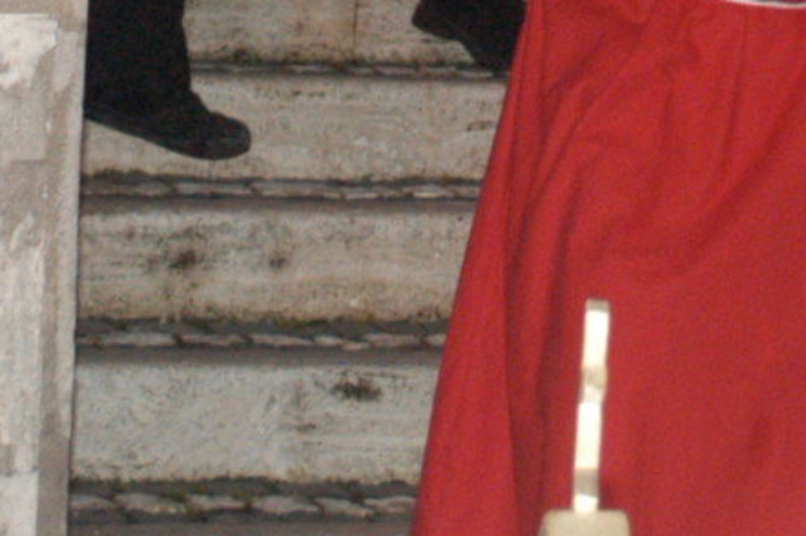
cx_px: 912
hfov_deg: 8.4
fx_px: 5436
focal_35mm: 243
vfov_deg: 5.5
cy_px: -645
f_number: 5
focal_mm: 32
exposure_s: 1/125
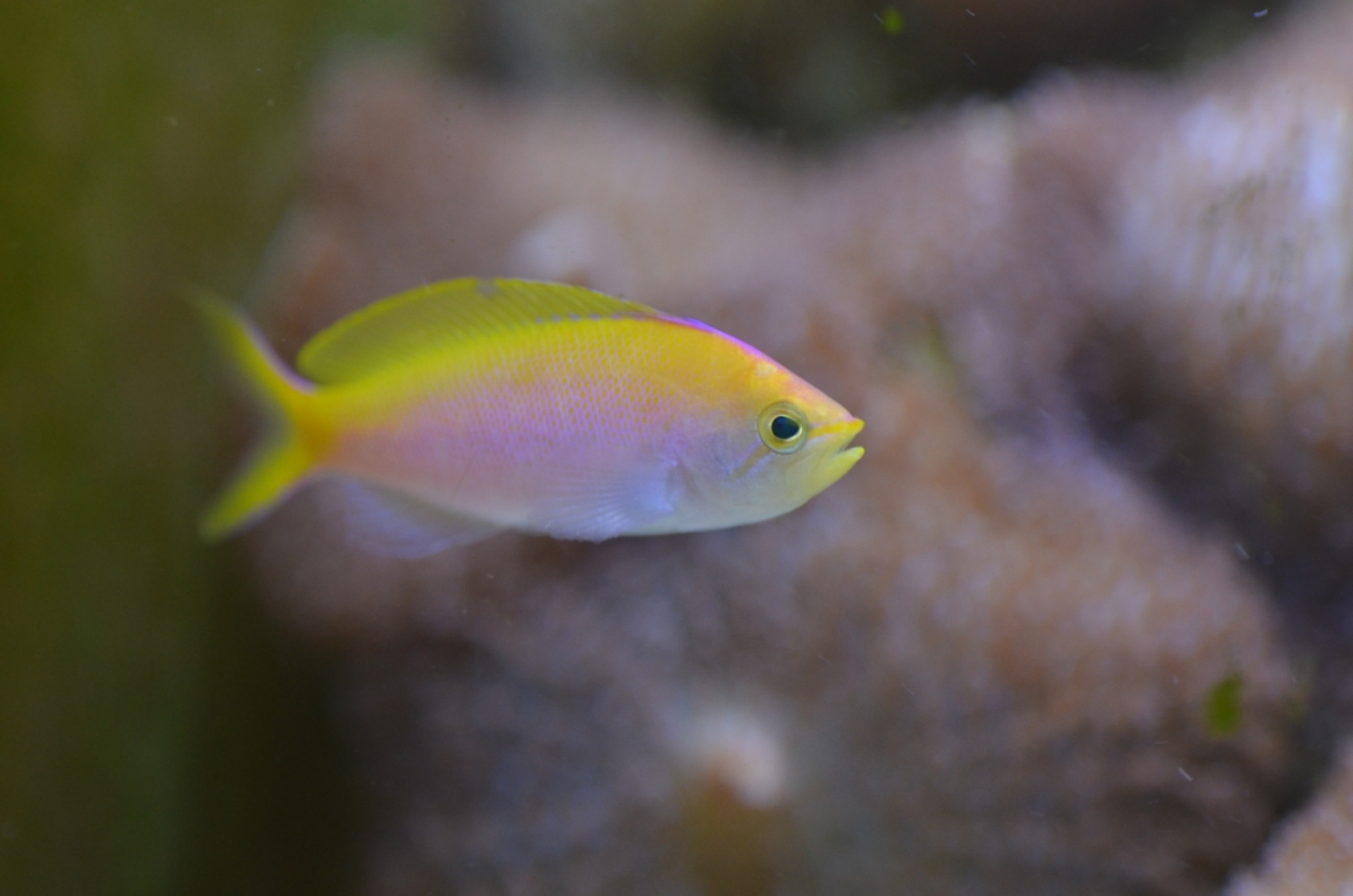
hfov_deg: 15.2
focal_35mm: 135
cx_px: 676
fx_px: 5063
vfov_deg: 10.1
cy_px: 448
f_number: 4.5
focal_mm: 90
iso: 800
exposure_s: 1/60
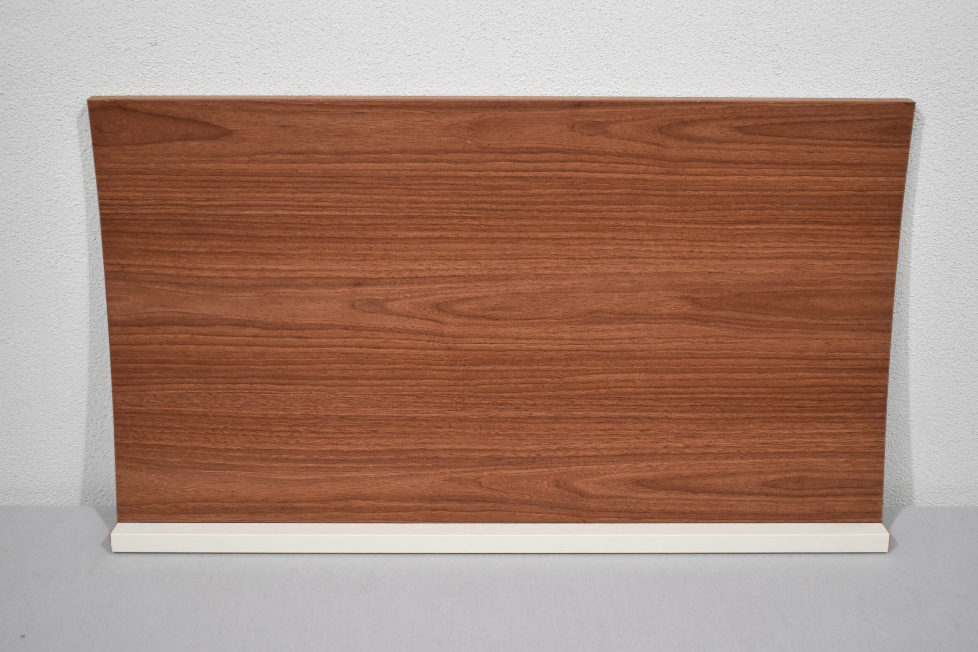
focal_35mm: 48
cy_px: 325
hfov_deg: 41.5
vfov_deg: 28.4
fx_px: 1291
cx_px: 495
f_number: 4.2
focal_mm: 31
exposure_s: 1/160
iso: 800
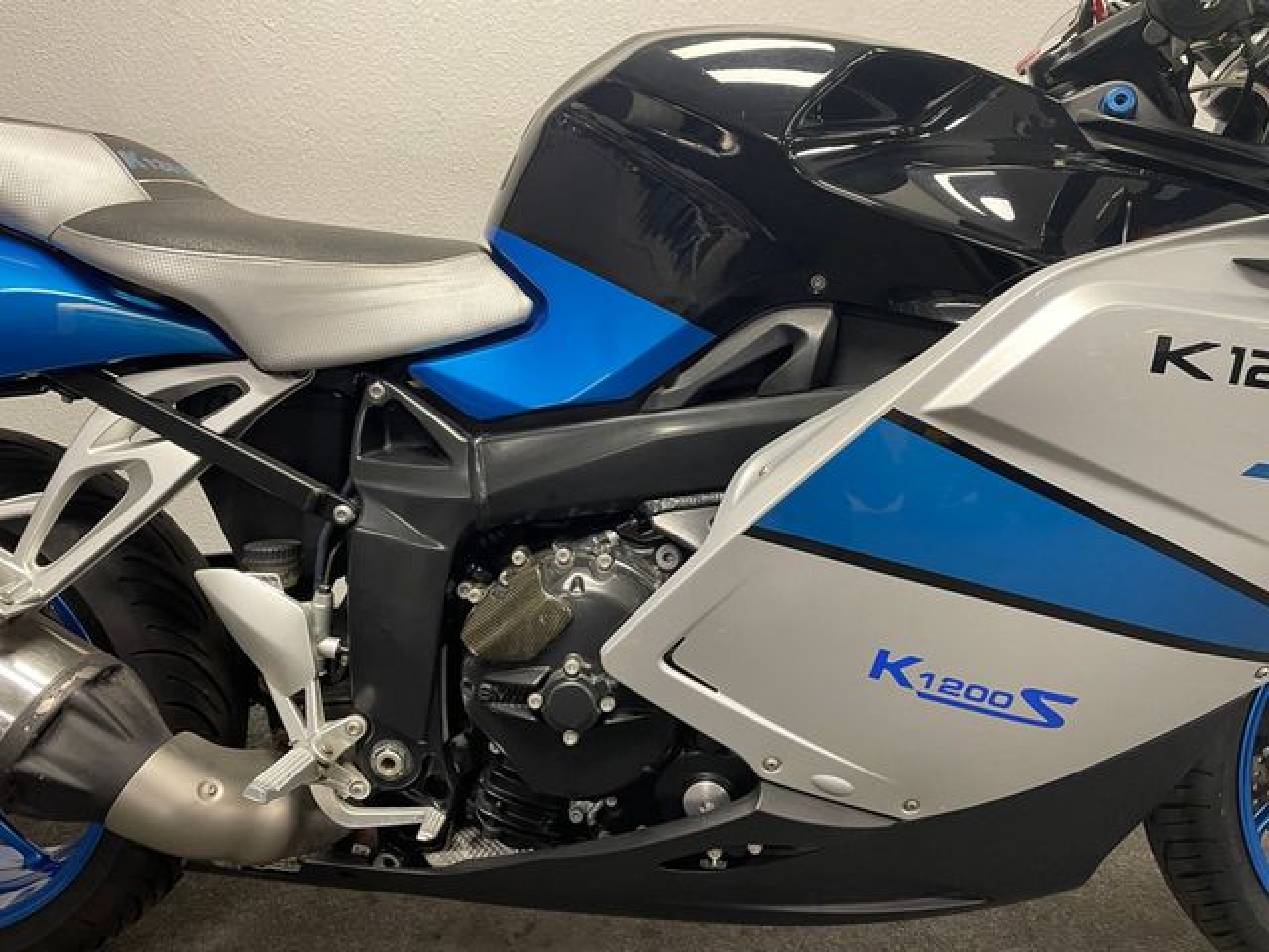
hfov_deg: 67.3
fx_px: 953
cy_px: 476
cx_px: 634
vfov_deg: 53.1
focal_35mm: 26
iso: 200
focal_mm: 4.2
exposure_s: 1/50
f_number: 1.6
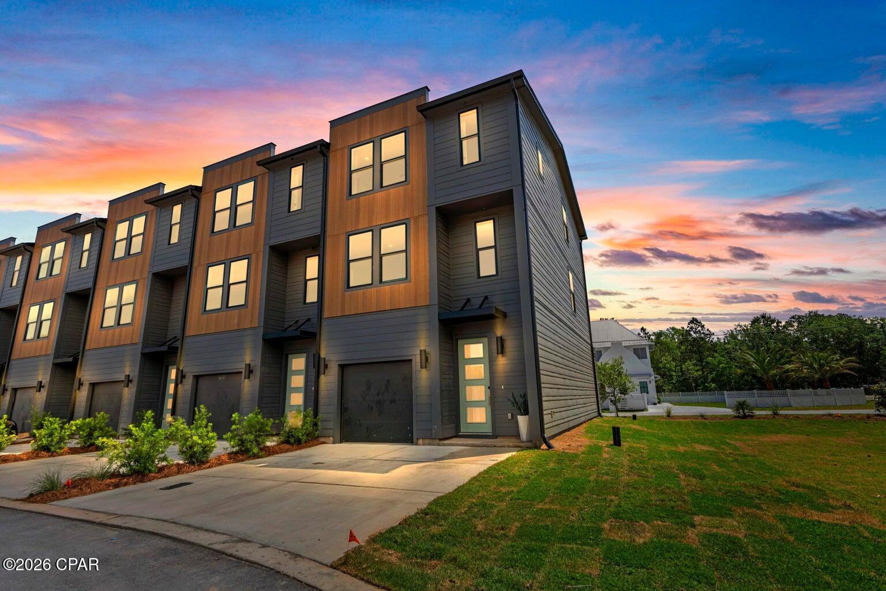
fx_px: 418
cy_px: 296
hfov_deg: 93.3
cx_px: 443
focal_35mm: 17
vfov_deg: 70.4
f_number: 7.1
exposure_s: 1/250
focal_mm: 17
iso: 100
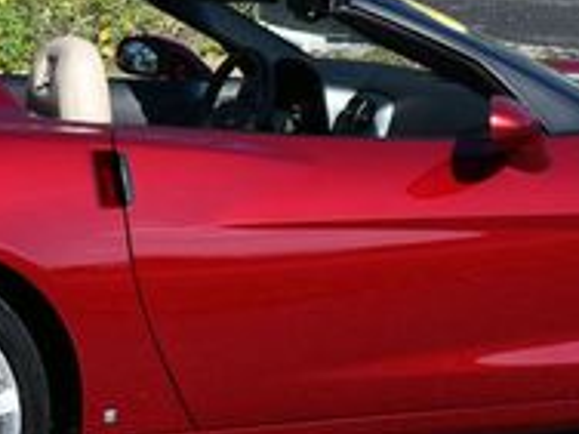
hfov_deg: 10.8
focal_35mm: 183
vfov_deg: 8.1
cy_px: 12
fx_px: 3061
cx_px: 234
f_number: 8
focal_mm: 28
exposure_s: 1/250
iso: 100
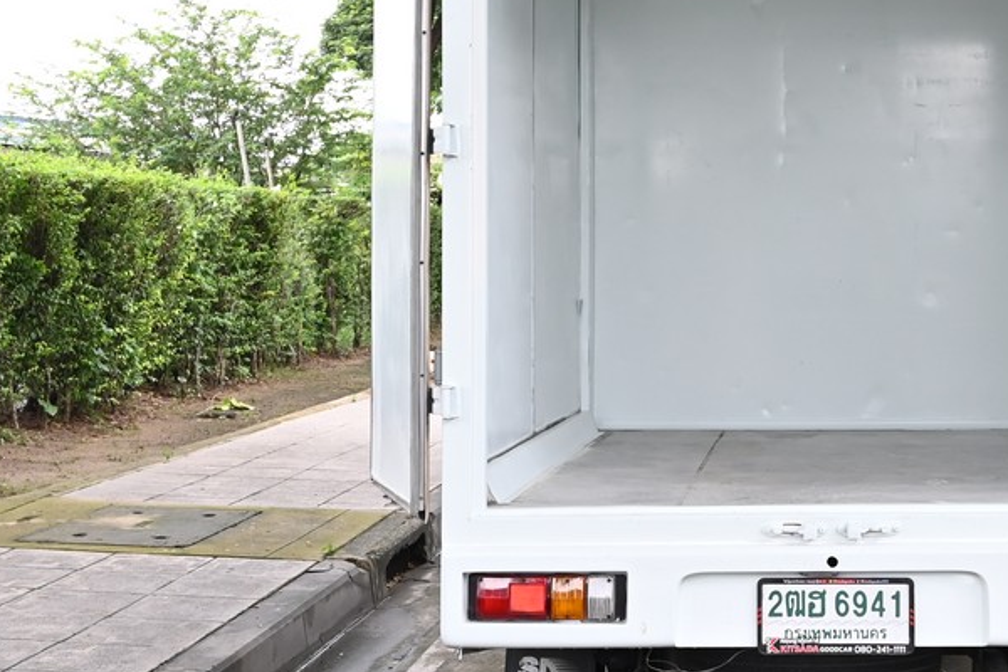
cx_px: 798
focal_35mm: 66
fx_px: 1848
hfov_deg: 29.8
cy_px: 248
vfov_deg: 20.6
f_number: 5.6
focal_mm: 24
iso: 400
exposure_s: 1/180
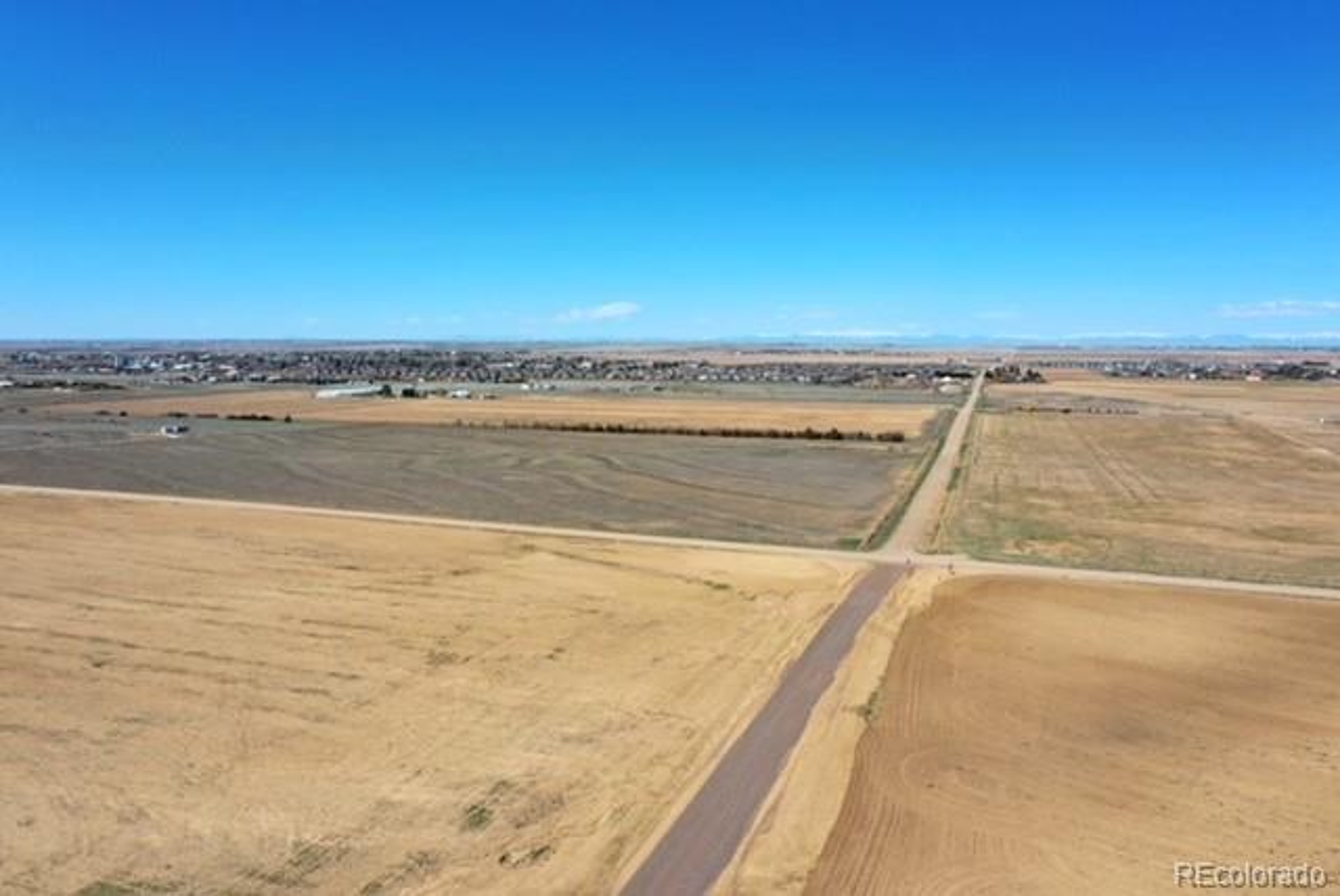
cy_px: 448
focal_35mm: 28
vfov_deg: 46.5
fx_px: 1043
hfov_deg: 65.4
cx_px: 670
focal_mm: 10.26
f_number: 6.3
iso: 100
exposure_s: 1/500
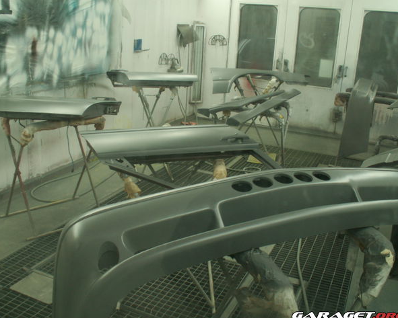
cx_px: 192
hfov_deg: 49.1
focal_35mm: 37
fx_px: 436
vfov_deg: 40.1
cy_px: 161
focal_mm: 5.86
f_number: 2.8
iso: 64
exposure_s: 1/40
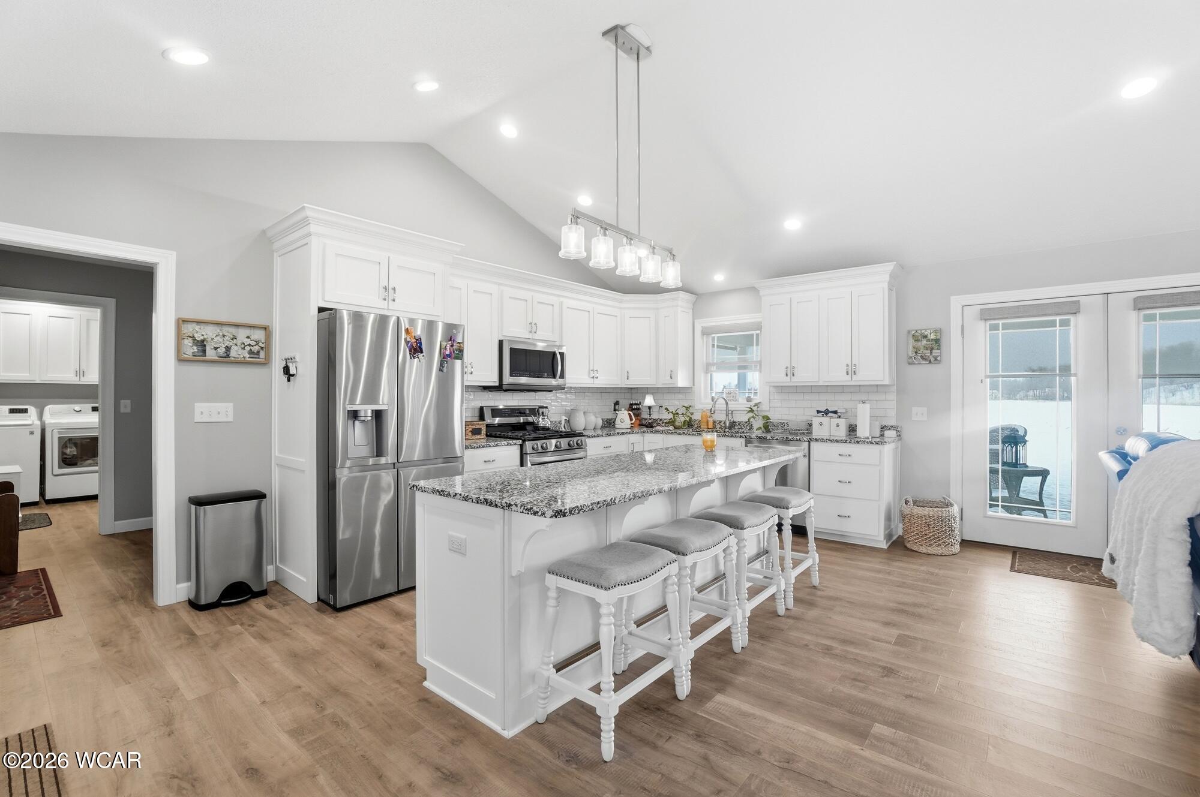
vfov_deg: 77.2
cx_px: 600
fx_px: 499
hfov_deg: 100.4
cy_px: 398
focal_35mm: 15
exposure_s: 1/100
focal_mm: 10
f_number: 8
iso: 125
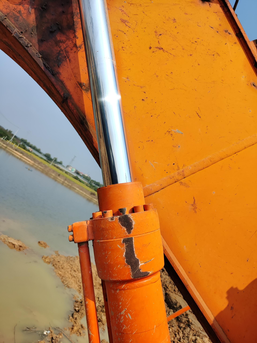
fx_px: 238
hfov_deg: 56.8
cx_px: 128
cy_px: 172
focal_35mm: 24
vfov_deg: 71.6
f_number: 1.88
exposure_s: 1/5000
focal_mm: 5.59
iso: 50
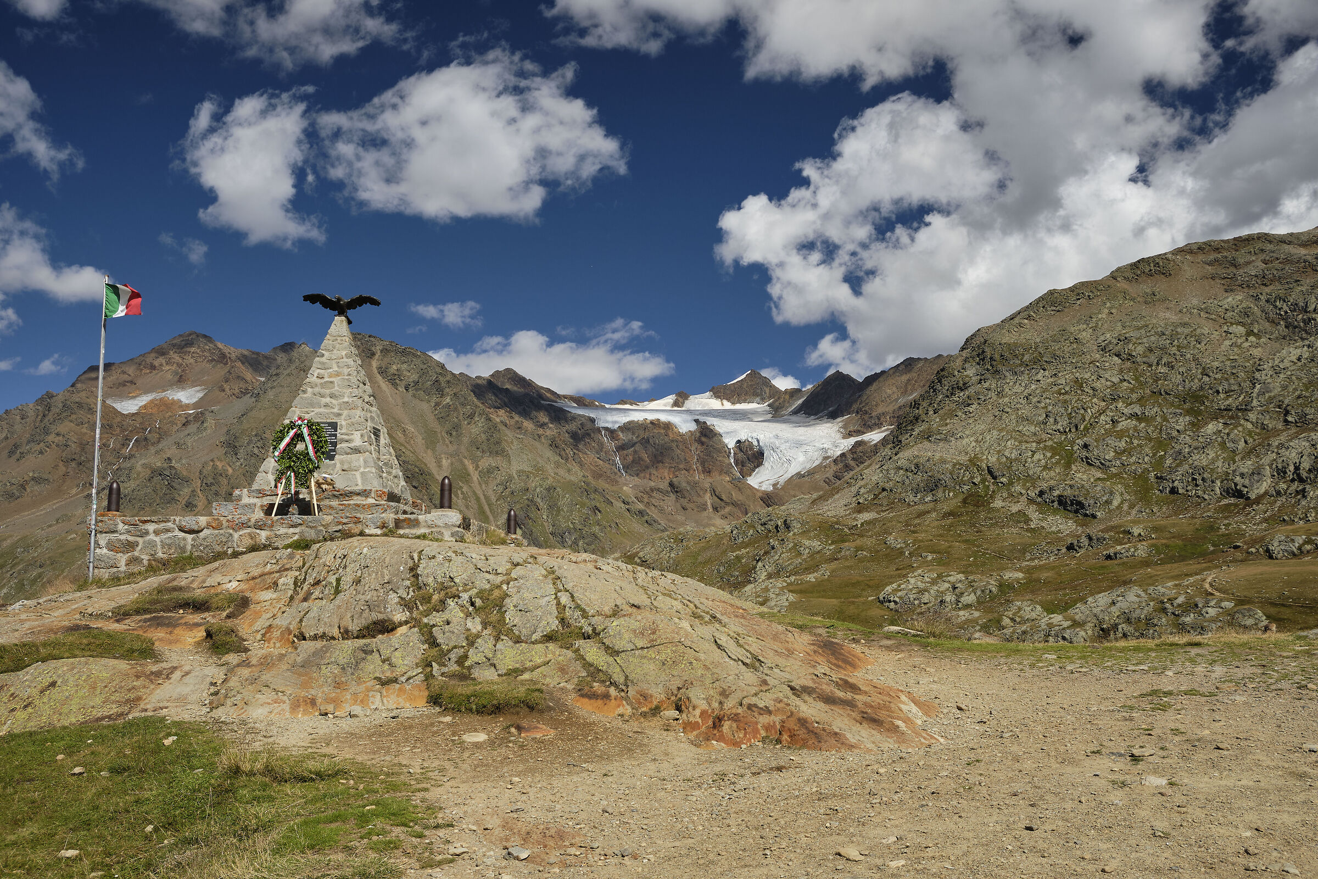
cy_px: 440
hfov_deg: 57.2
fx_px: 1208
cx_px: 659
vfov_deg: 40.0
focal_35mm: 33
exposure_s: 1/320
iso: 200
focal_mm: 22.3
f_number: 8
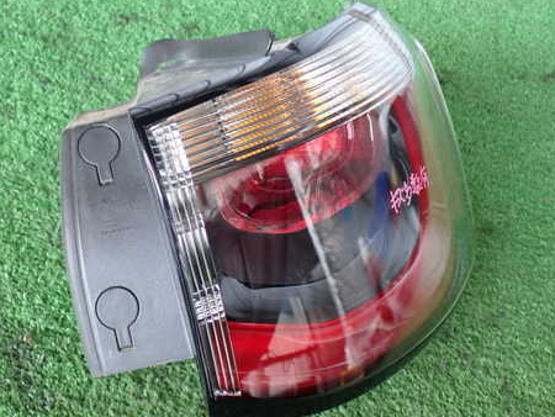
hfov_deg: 39.5
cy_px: 211
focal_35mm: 48
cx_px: 231
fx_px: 770
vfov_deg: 30.3
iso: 200
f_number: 2.5
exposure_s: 1/60
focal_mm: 6.37
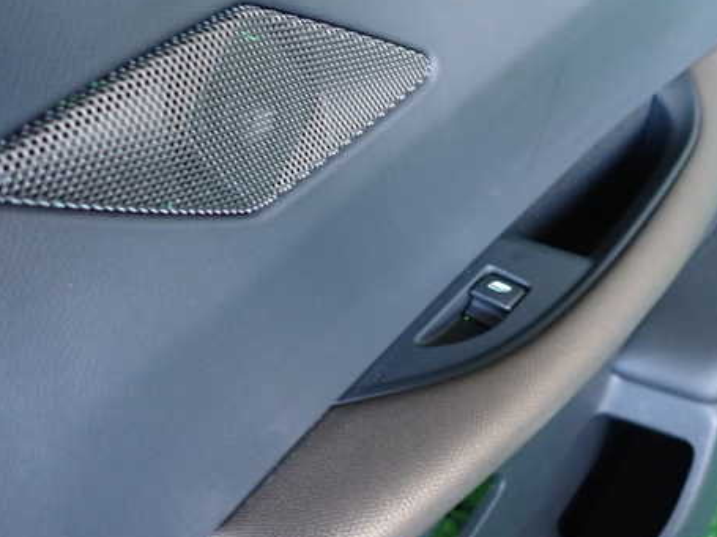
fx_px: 683
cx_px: 394
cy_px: 235
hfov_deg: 55.3
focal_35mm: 33
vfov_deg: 42.8
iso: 400
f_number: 2
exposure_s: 1/30
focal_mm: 4.5
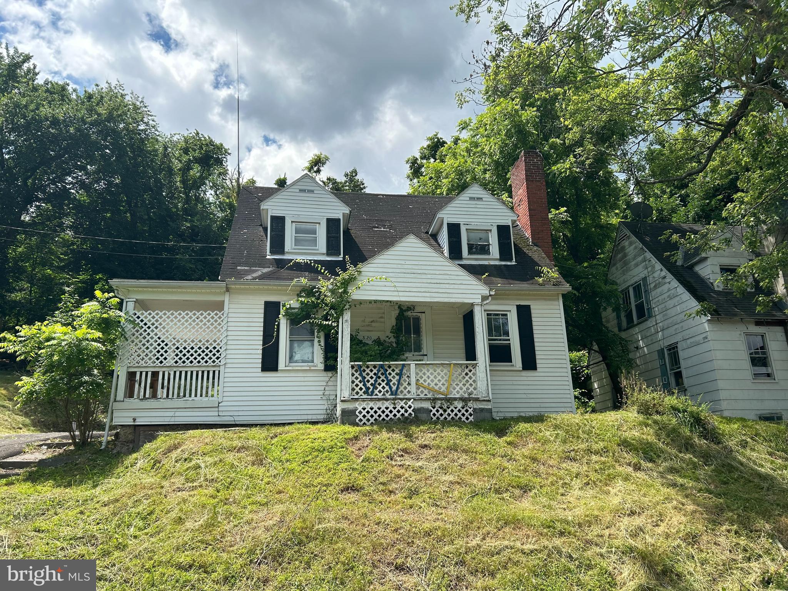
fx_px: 592
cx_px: 394
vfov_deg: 53.1
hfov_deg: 67.3
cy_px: 296
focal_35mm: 26
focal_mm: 5.7
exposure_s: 1/3077
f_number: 1.5
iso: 50
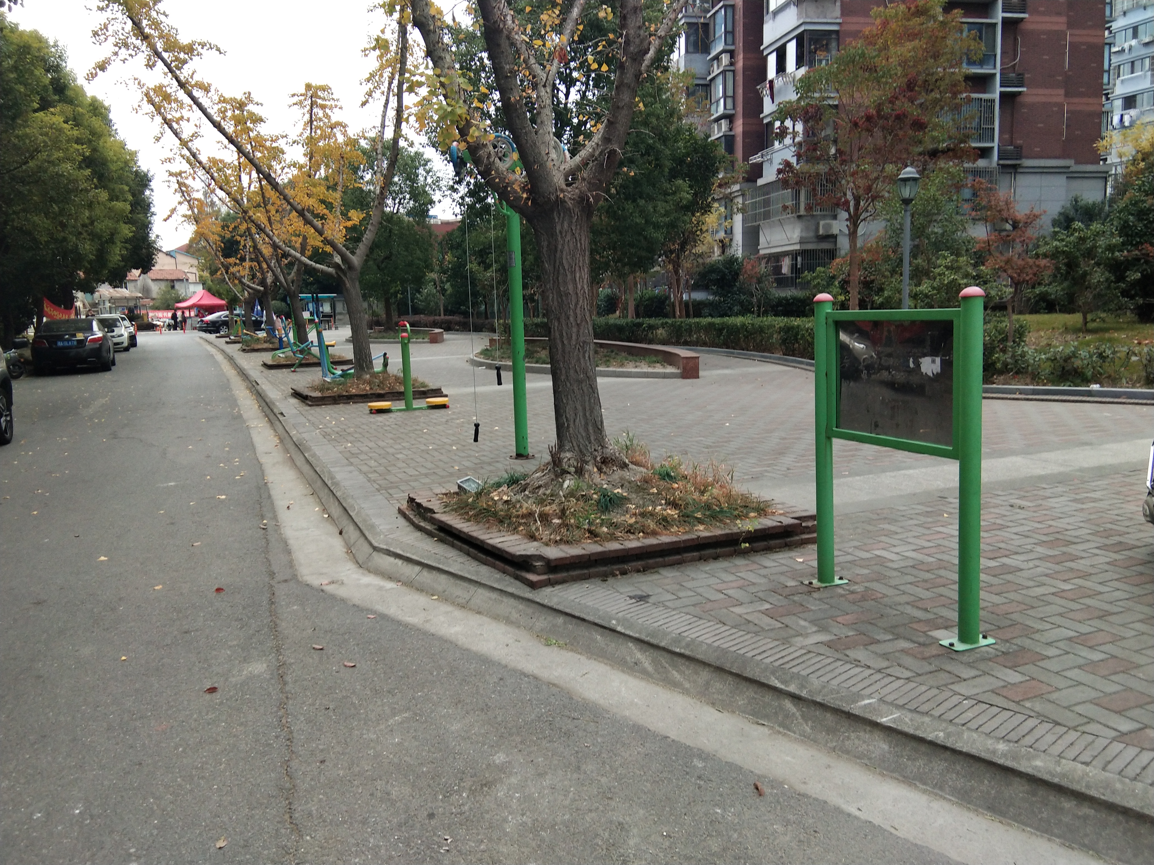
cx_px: 577
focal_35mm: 31
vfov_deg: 45.4
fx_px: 1033
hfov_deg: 58.4
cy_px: 432
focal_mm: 3.69
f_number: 2.2
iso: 80
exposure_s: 1/100
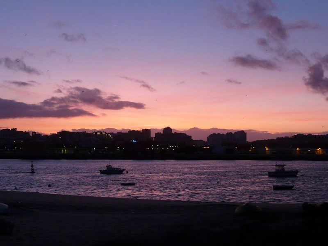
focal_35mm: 53
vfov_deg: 27.5
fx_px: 502
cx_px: 164
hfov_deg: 36.2
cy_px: 123
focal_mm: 5.5
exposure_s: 1/30
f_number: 2.8
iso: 200
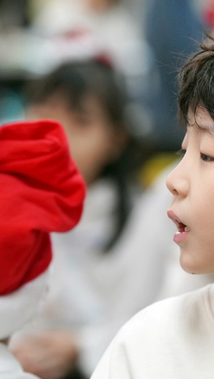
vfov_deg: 8.2
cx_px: 257
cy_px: 185
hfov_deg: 4.6
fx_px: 2649
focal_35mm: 263
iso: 2500
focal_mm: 158
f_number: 4
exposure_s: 1/160
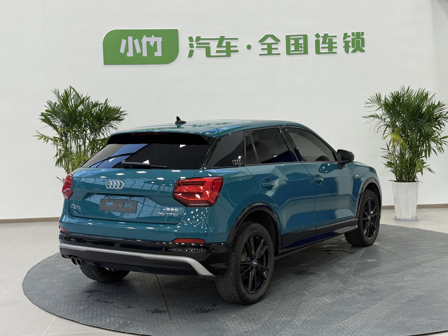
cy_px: 168
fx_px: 621
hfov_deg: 39.7
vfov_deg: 30.3
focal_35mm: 48
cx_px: 224
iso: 64
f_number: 1.78
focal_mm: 6.76
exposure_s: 1/50
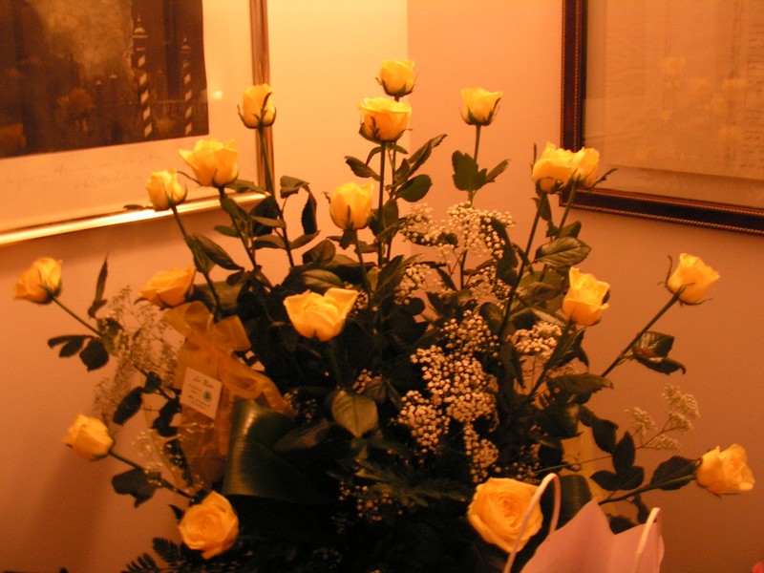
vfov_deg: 39.7
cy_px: 286
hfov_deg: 51.4
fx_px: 795
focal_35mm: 36
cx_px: 382
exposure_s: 1/8
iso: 200
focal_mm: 6
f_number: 3.2
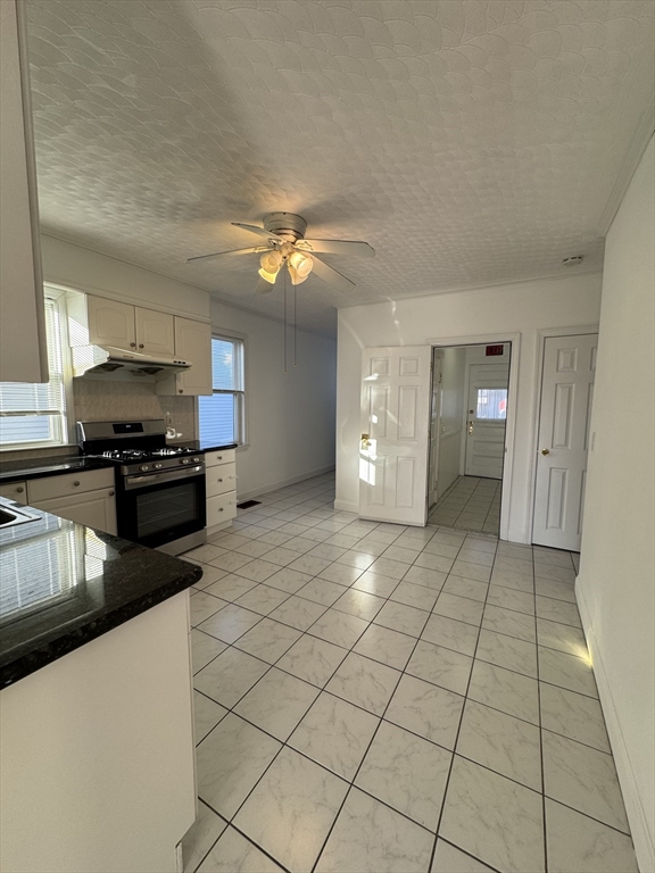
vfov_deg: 102.1
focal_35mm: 14
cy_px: 436
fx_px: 353
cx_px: 328
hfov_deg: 85.7
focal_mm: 2.22
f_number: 2.2
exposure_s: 1/120
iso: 80
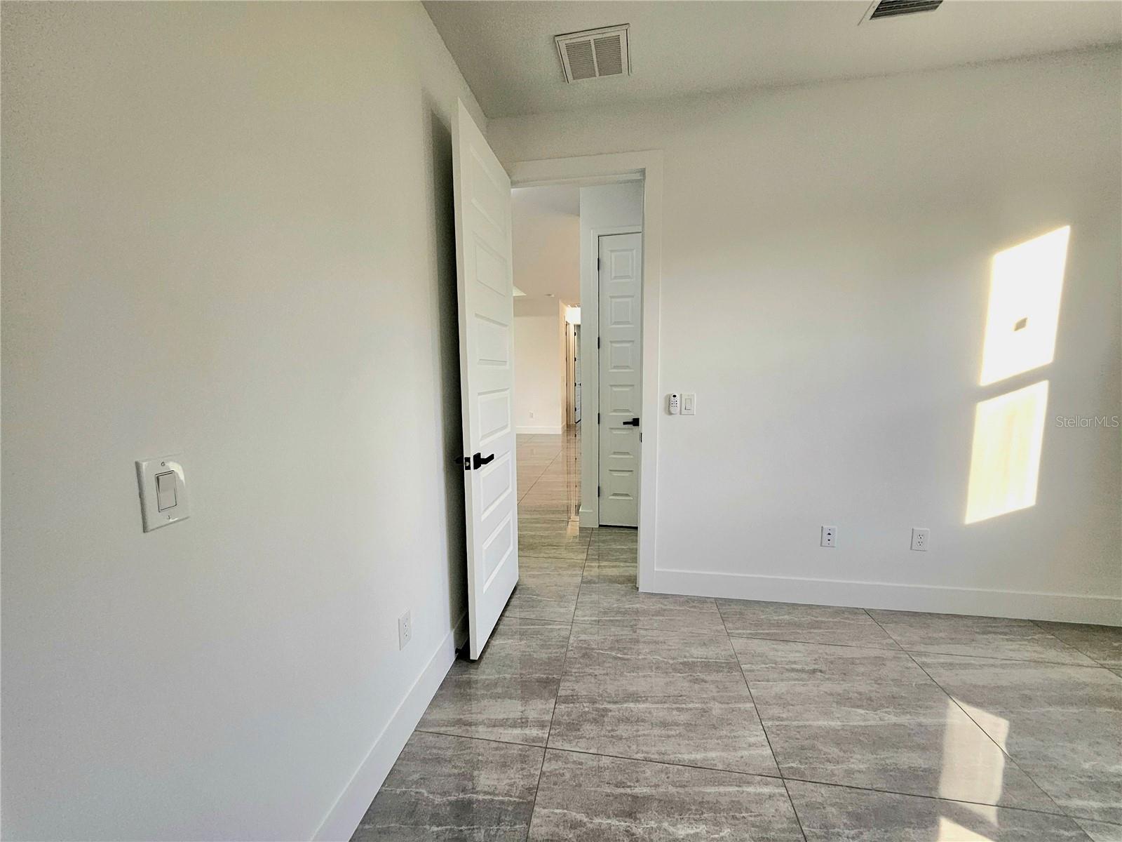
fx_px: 421
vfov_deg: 89.9
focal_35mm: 13
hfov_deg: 106.2
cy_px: 421
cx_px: 561
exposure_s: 1/101
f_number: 2.2
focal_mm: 1.74
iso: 80
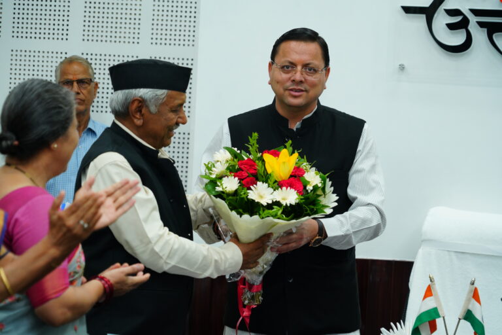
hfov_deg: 15.3
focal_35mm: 134
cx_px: 251
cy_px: 168
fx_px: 1868
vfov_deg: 10.2
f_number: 6.3
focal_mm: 134
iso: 2000
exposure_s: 1/125
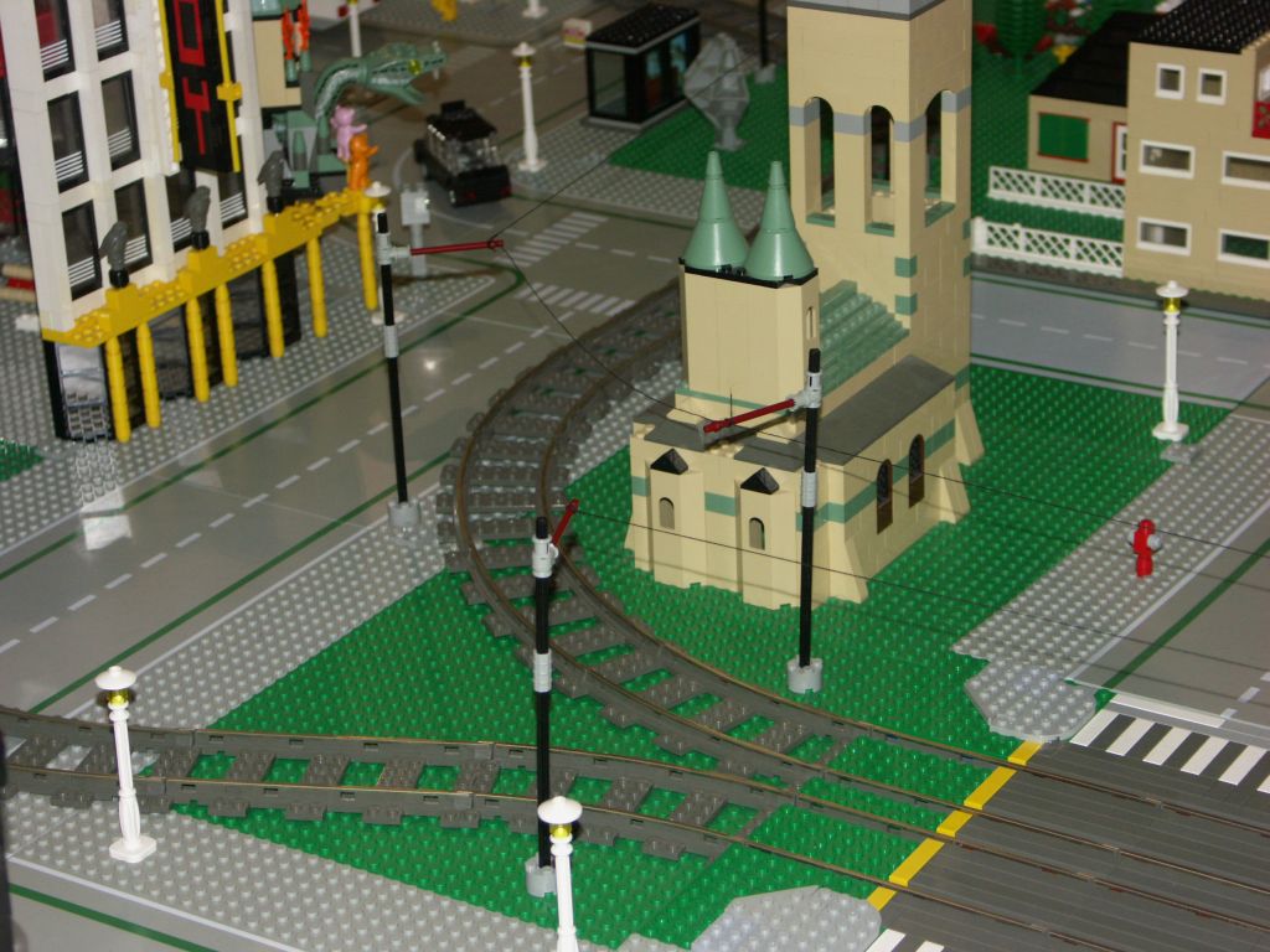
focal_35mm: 88
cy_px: 476
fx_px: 3229
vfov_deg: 16.8
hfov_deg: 22.3
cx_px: 635
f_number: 3.5
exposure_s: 1/80
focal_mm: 22.43
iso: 200
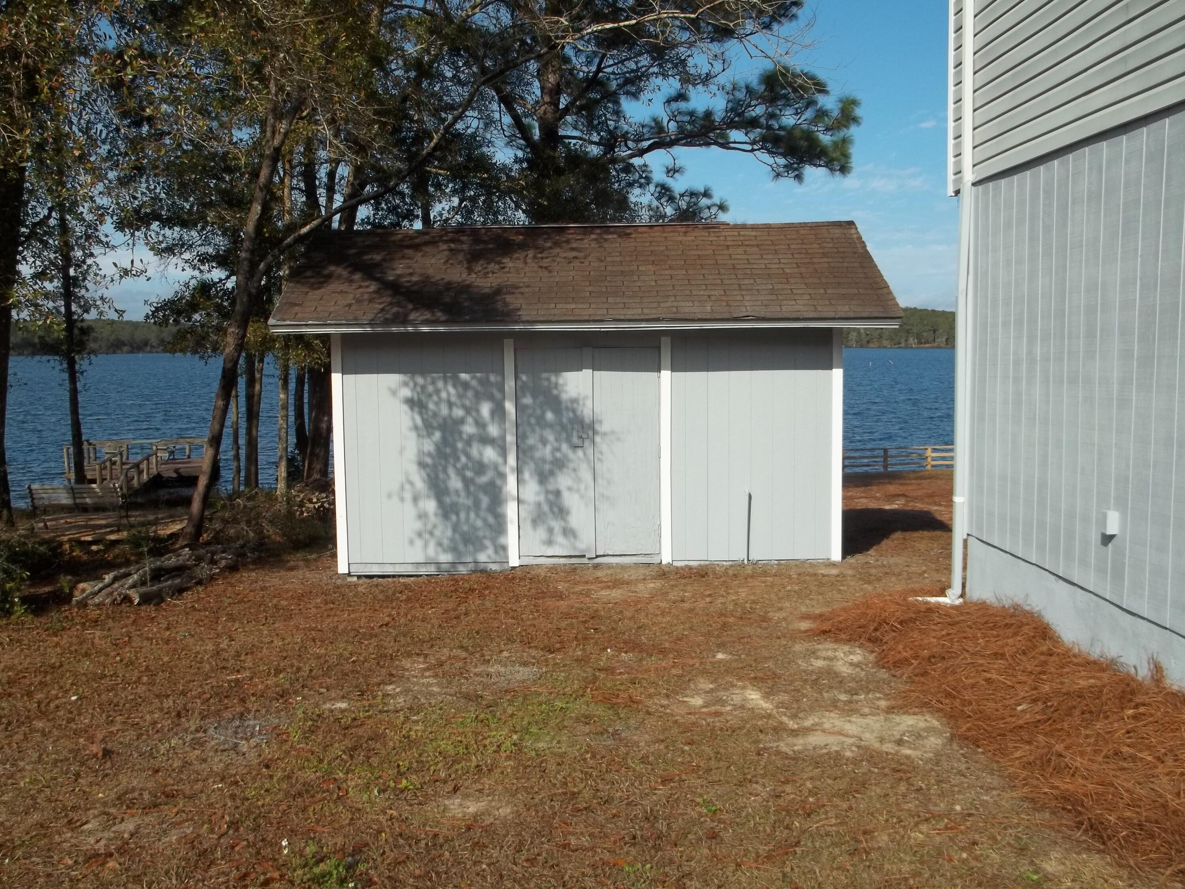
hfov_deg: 55.4
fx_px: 1130
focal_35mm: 33
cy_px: 444
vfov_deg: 42.9
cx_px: 592
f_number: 8
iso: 64
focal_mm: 5.9
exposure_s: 1/250
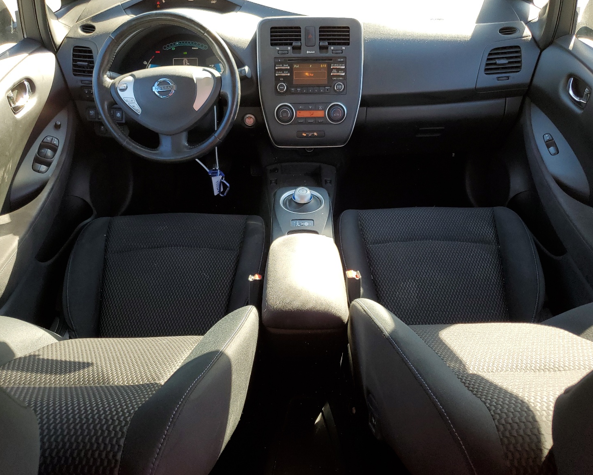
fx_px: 491
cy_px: 232
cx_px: 309
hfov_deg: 62.2
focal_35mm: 28
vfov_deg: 51.5
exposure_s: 1/222
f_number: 1.5
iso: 50
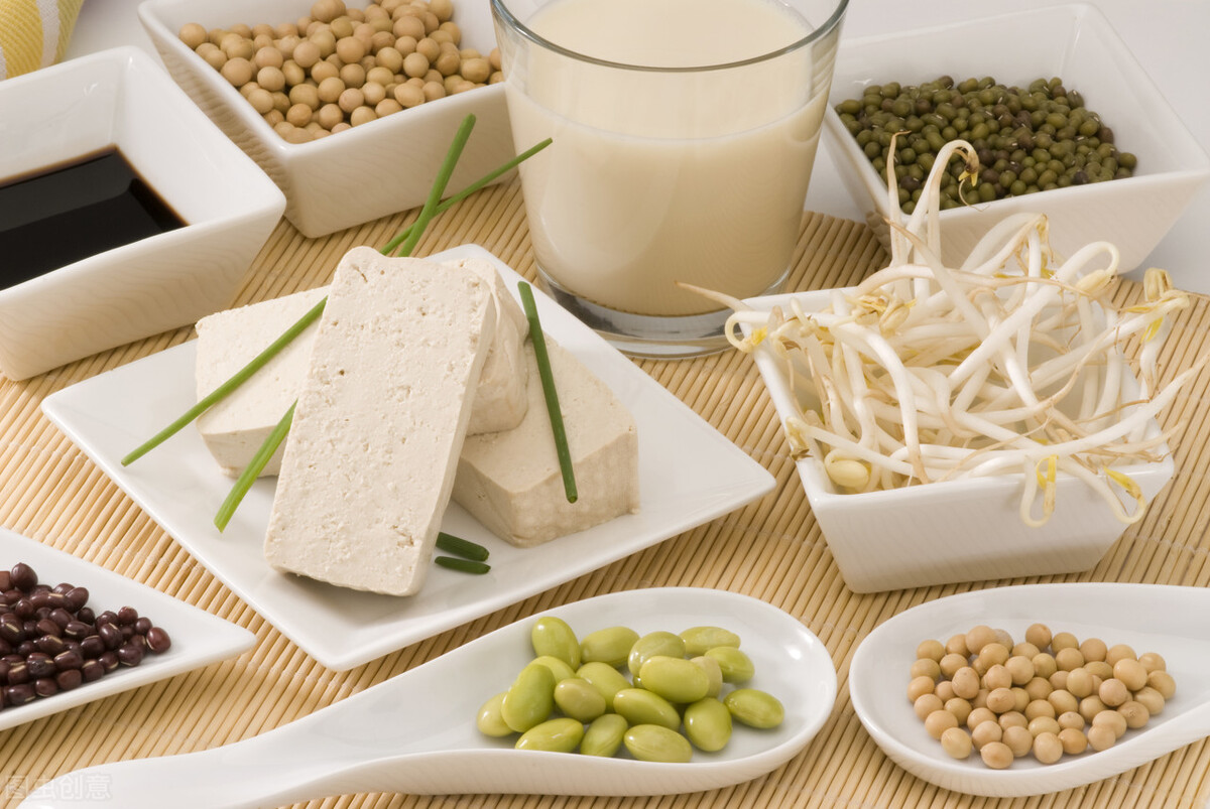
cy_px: 404
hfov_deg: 13.0
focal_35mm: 158
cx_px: 605
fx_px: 5299
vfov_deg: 8.7
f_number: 32
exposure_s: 1/60
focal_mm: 105
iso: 100
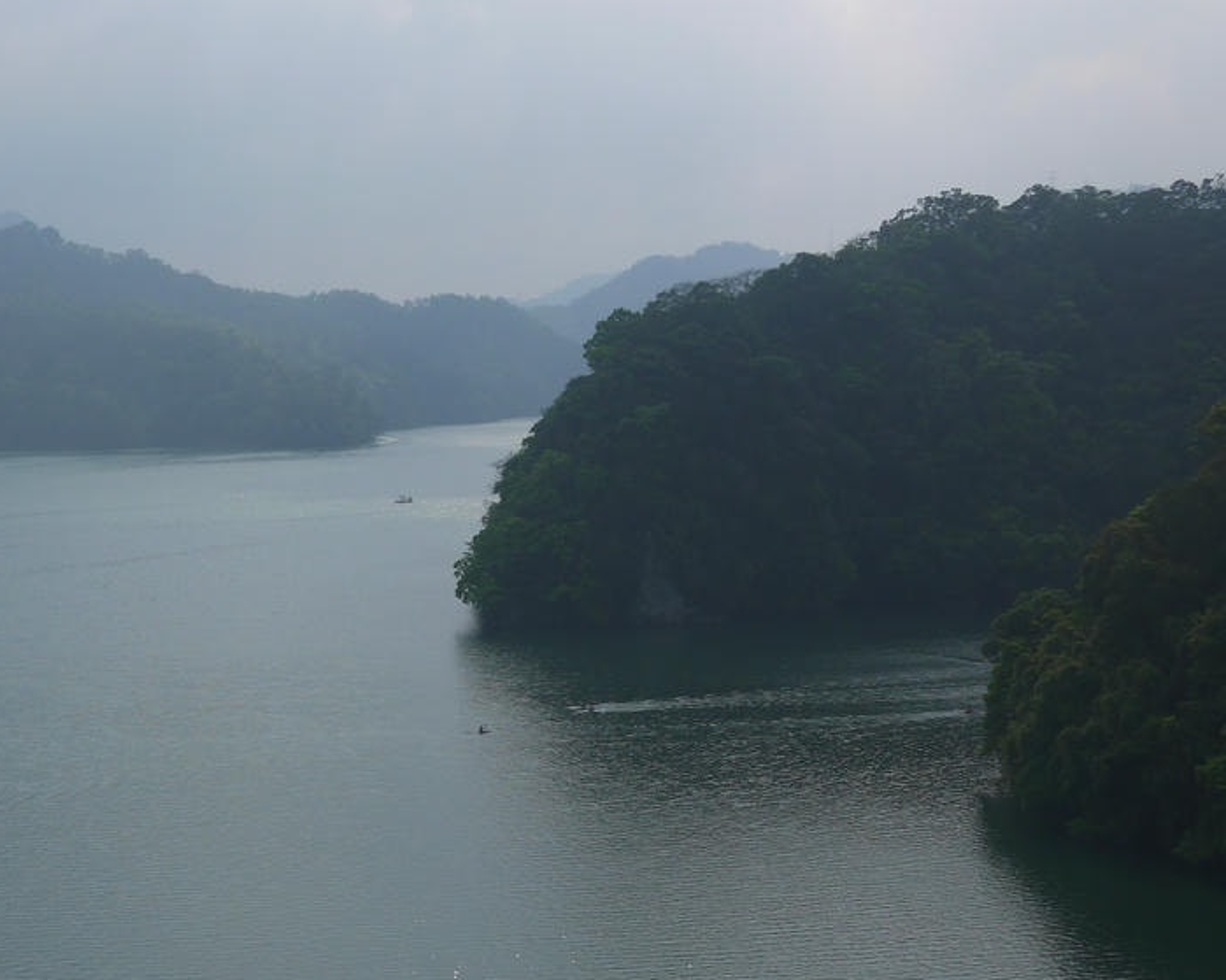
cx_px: 258
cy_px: 633
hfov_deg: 27.8
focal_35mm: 67
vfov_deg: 22.7
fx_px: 2431
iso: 160
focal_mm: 20
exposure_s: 1/1300
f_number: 7.1
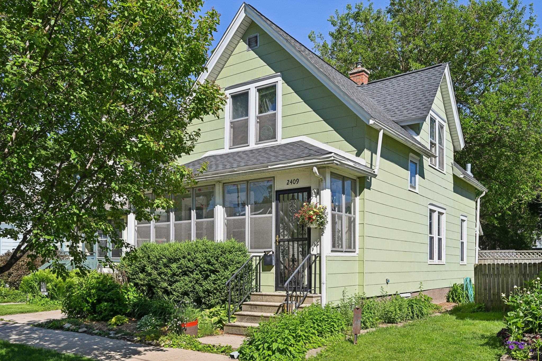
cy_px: 180
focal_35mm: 30
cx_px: 271
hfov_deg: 61.9
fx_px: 452
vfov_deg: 43.6
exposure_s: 1/1000
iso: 400
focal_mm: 30
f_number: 8
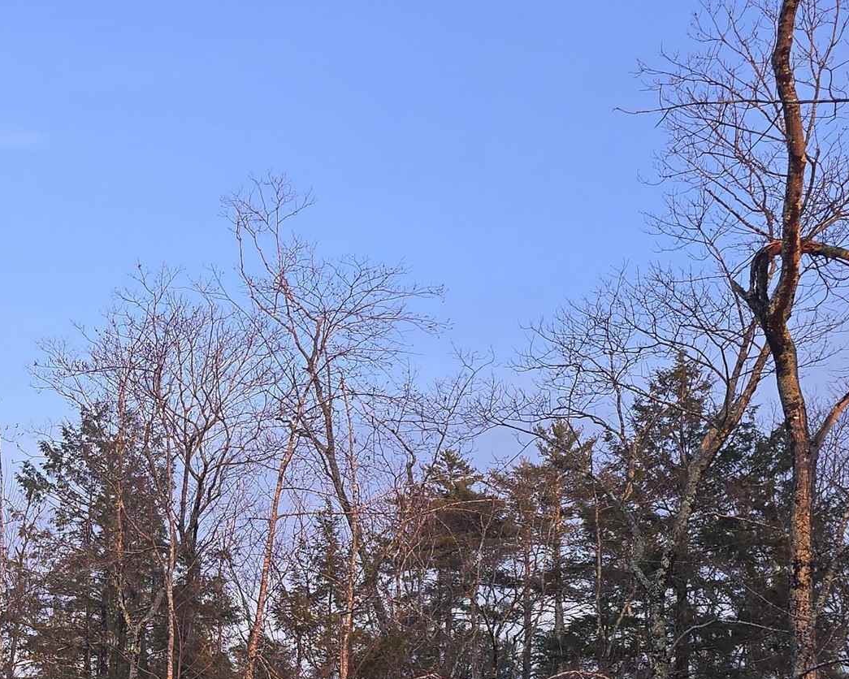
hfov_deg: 26.5
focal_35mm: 66
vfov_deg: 22.5
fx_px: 1658
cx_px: -80
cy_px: 624
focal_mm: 6.3
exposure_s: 1/60
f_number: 1.7
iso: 25
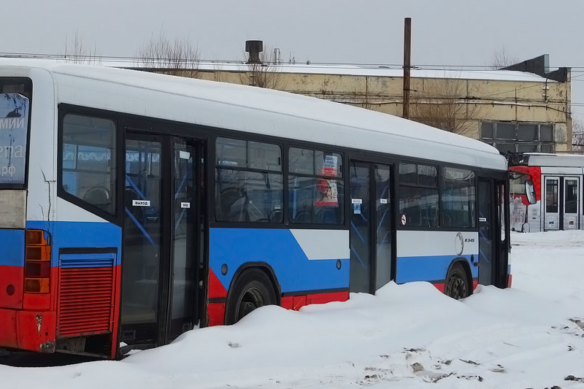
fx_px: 973
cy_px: 147
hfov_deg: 33.0
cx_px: 179
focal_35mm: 60
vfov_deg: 22.6
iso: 125
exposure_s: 1/500
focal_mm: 14.93
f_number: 5.6
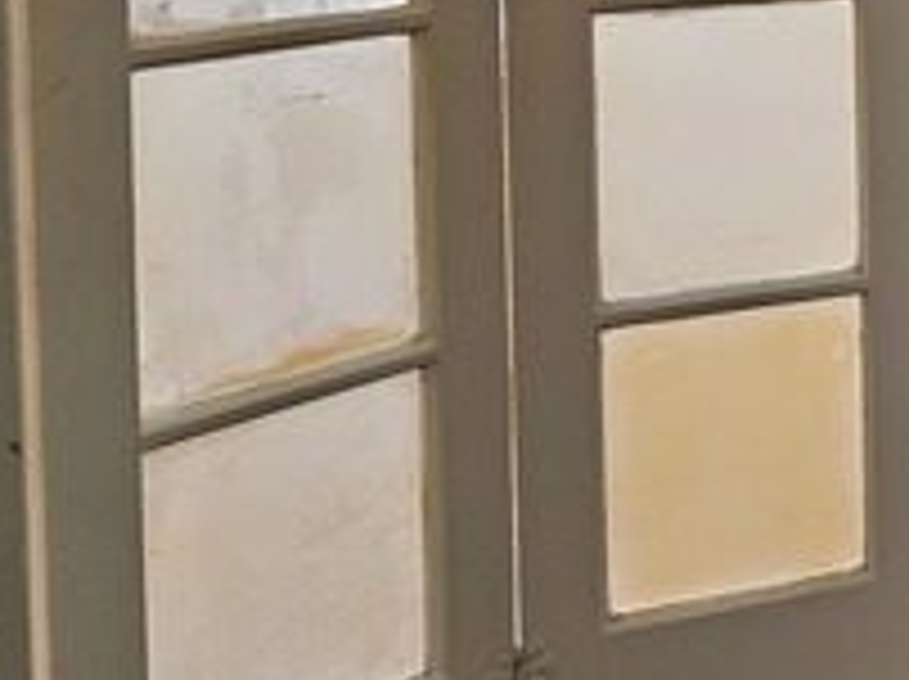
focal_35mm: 73
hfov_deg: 22.6
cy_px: -212
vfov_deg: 18.7
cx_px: 1300
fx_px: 1915
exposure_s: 1/120
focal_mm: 5.4
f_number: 1.8
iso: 320
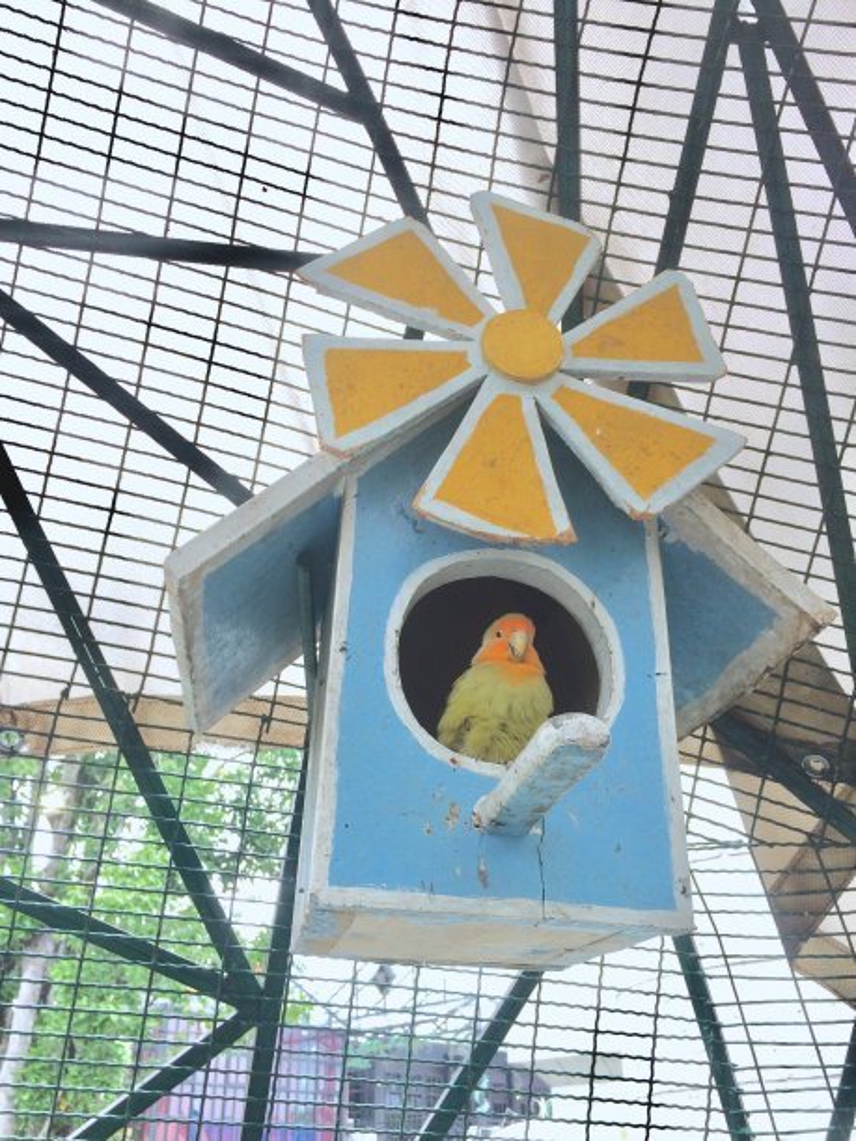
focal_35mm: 29
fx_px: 956
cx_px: 428
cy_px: 570
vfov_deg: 61.7
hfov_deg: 48.2
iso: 40
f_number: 2.2
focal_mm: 4.15
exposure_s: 1/50
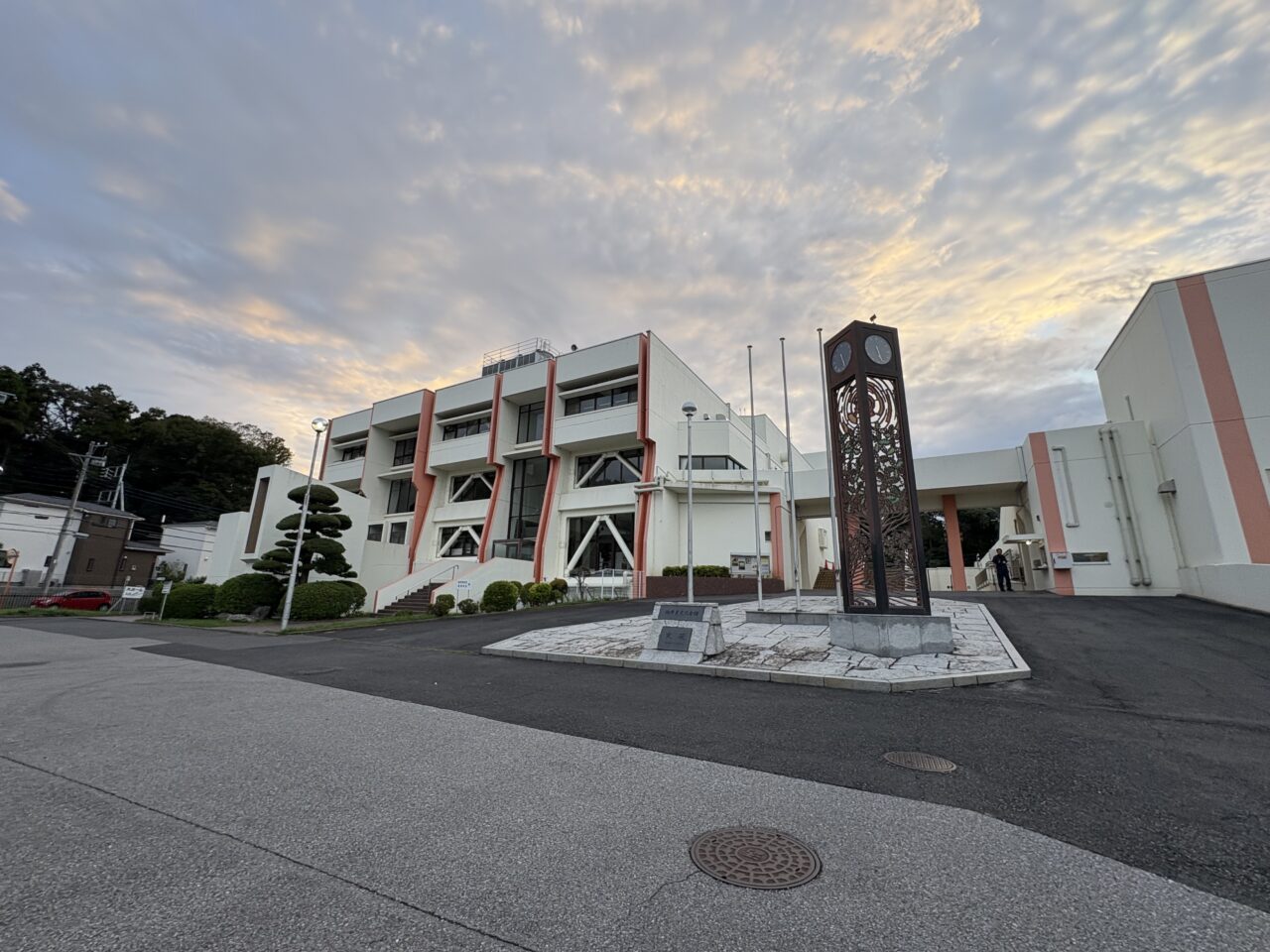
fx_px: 514
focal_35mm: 14
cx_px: 635
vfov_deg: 85.7
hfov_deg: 102.1
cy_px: 476
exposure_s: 1/117
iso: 40
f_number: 2.2
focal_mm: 2.22
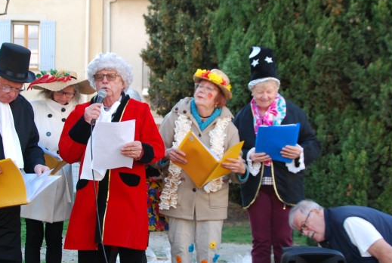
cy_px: 131
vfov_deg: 22.0
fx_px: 676
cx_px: 158
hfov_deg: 32.2
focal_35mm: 62
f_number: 5.6
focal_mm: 24
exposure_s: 1/125
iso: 400
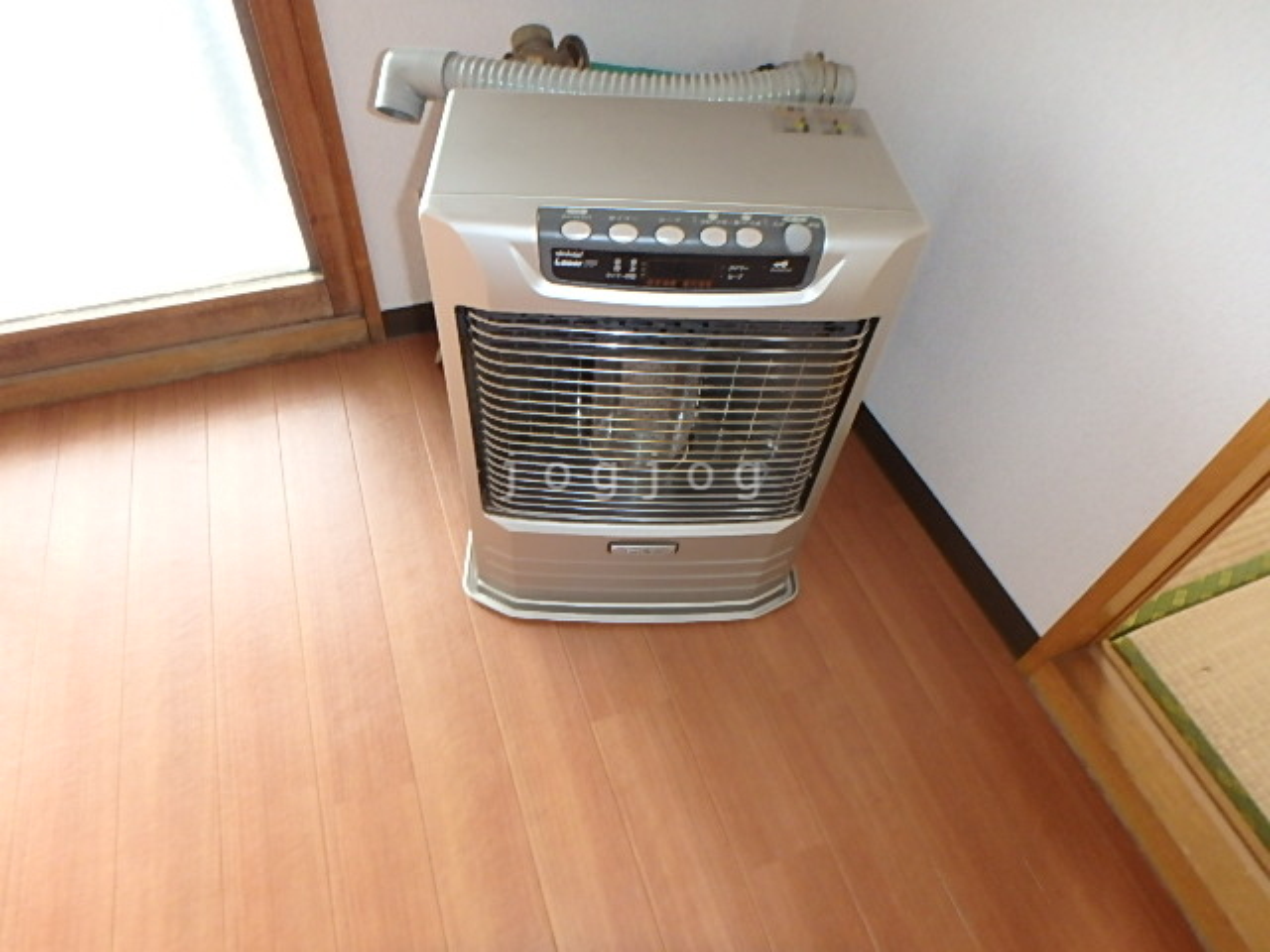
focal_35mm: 21
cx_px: 635
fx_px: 770
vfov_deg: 63.4
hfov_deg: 79.0
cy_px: 476
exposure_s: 1/30
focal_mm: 3.7
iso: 400
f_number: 3.5
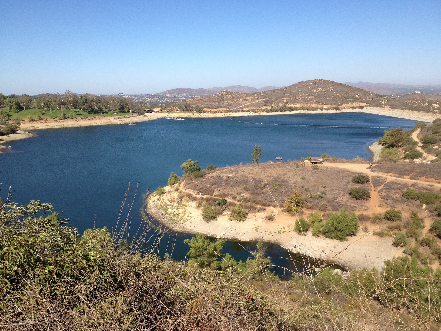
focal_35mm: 35
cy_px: 166
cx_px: 220
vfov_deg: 40.7
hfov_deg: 52.6
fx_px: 446
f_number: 2.4
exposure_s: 1/1672
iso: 50
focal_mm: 4.28
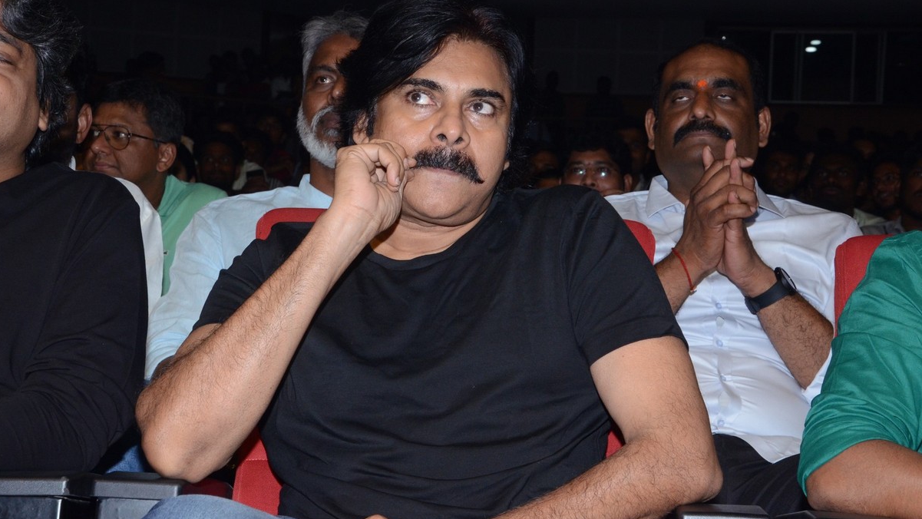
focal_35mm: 82
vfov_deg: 14.7
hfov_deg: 25.9
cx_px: 460
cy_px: 243
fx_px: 2005
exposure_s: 1/125
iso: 1250
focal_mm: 52
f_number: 13
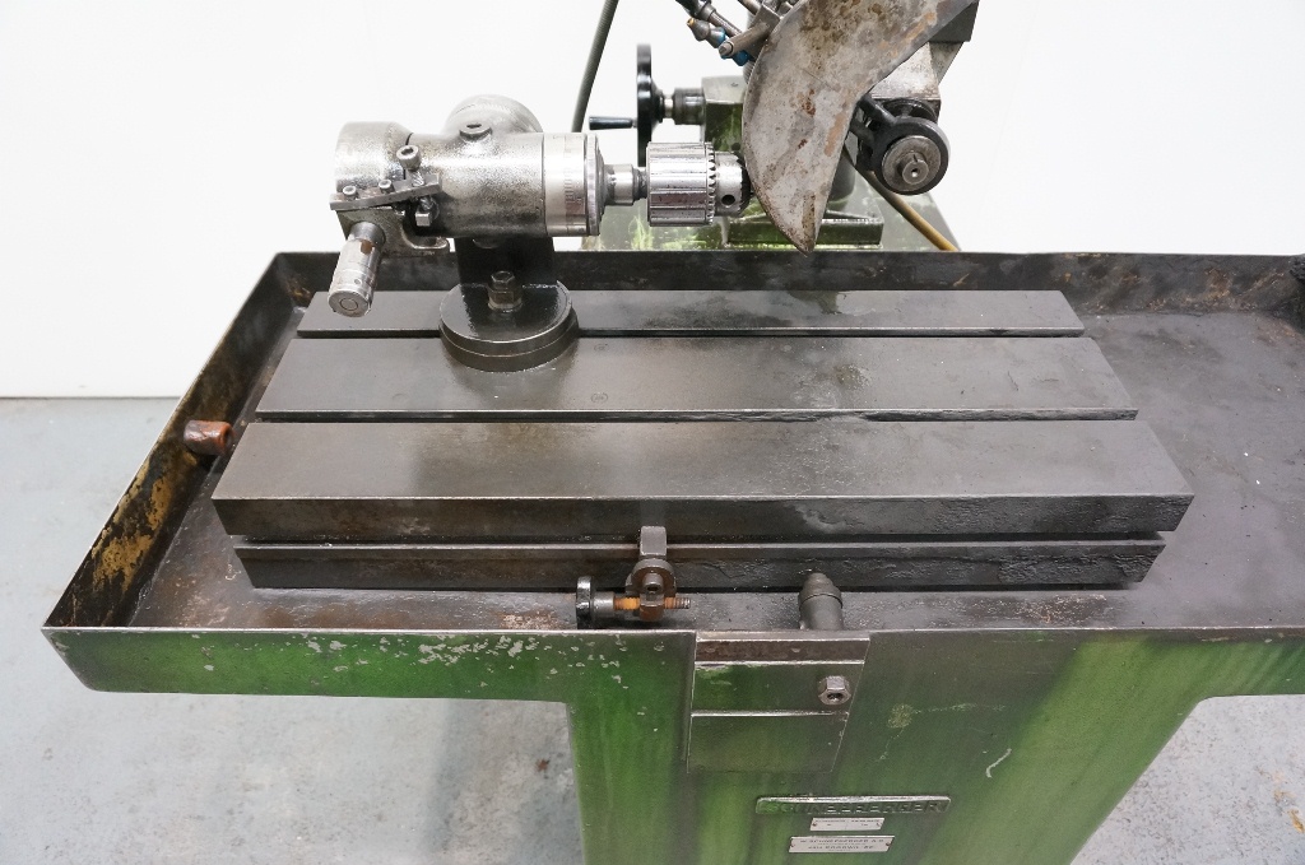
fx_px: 868
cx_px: 652
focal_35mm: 24
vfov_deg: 53.0
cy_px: 432
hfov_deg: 73.8
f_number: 4
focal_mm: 16
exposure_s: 1/60
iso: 2000
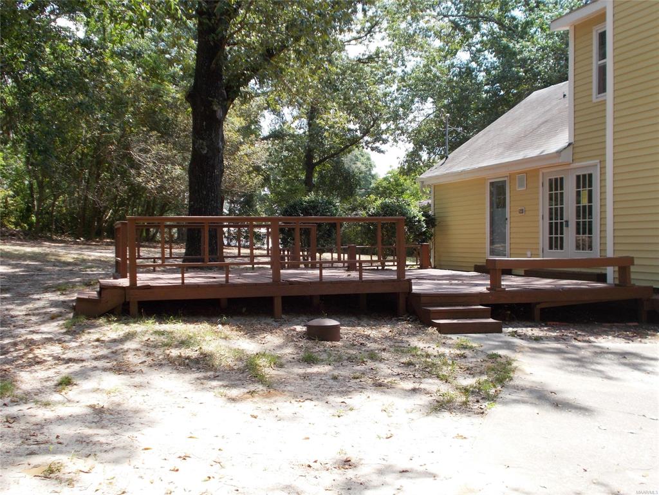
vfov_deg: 36.8
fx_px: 742
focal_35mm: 39
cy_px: 248
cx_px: 330
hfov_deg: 47.9
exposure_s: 1/250
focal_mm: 6.9
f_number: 3.9
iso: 80
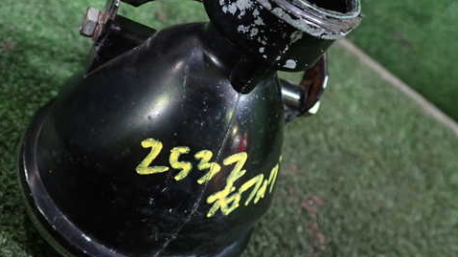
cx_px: 205
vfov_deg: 29.0
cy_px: 109
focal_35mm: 41
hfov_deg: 49.3
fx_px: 498
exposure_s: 1/30
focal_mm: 5.4
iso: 400
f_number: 2.3
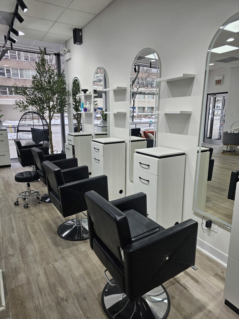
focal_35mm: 23
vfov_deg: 73.9
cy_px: 160
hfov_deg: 58.9
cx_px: 120
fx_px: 212
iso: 50
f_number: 1.7
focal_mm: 6.3
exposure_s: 1/120
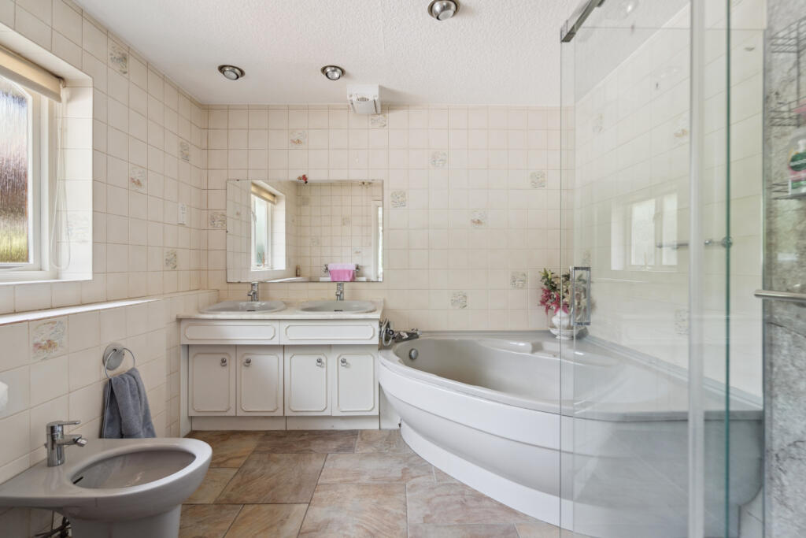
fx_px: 358
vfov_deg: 73.8
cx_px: 403
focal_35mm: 16
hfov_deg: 96.7
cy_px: 269
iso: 320
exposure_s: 1/20
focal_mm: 16
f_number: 6.3
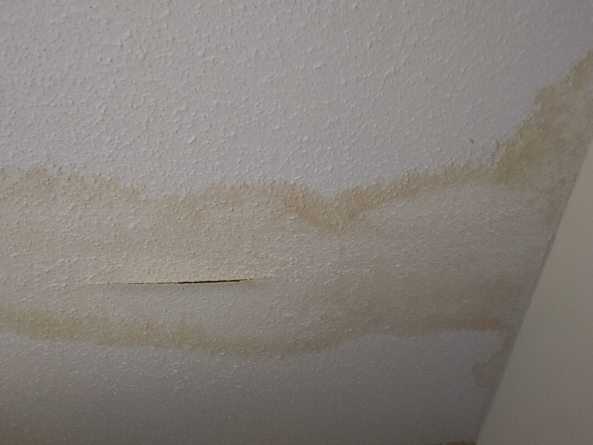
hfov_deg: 67.3
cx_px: 296
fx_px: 445
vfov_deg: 53.1
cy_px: 222
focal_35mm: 26
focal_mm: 4.81
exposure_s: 1/30
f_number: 1.8
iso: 700
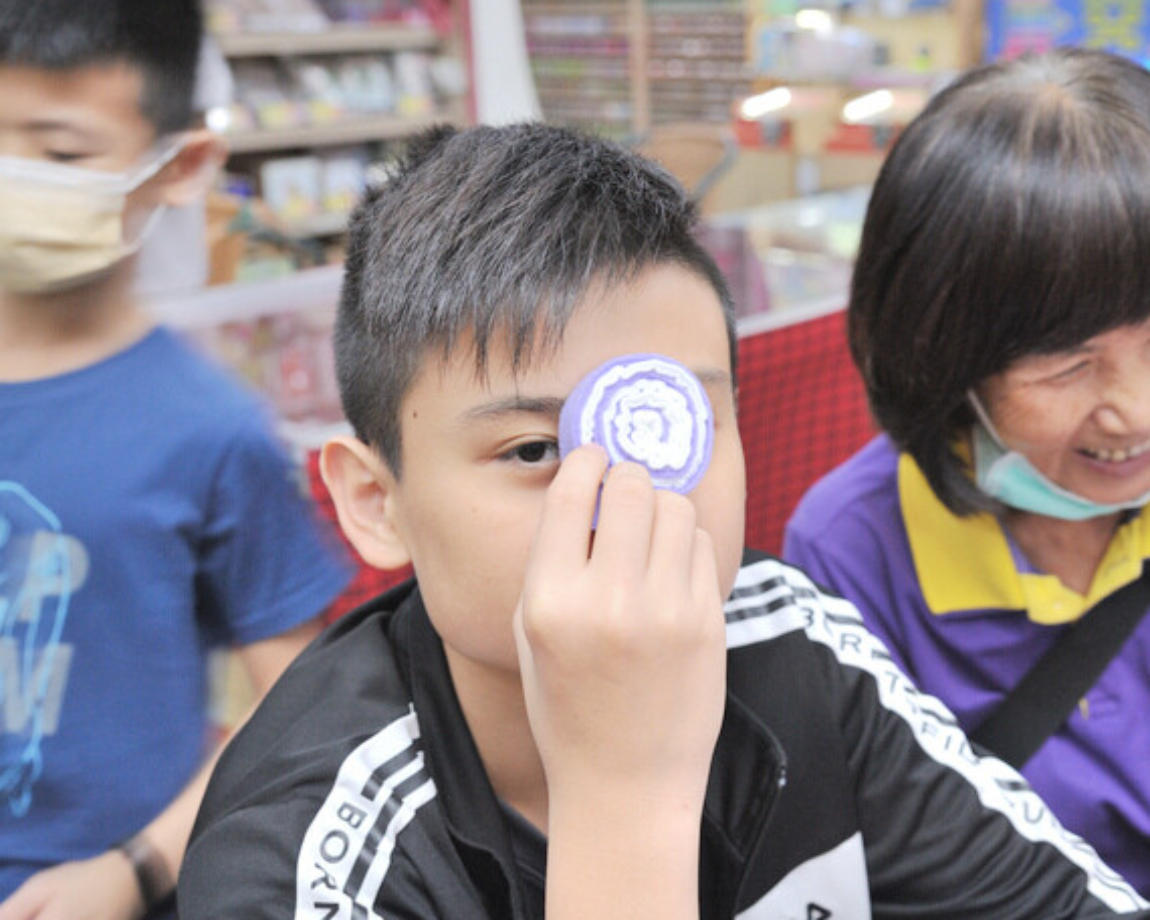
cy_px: 463
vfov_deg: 28.6
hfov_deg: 35.2
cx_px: 690
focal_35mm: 53
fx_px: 1804
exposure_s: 1/80
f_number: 5.6
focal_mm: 46
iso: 1600
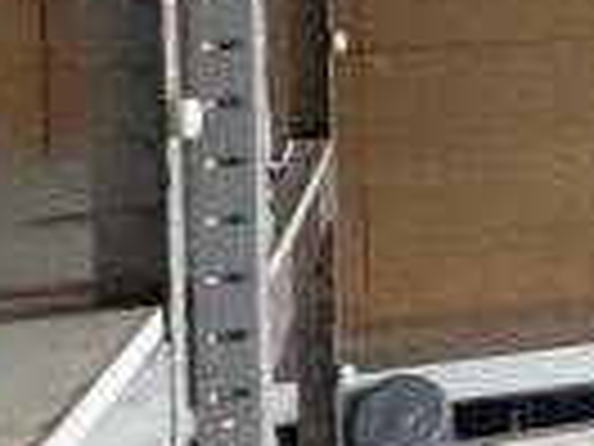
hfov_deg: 12.3
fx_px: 1870
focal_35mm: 109
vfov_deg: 13.2
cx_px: 1598
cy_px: -104
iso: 320
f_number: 2.2
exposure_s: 1/62
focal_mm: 2.22
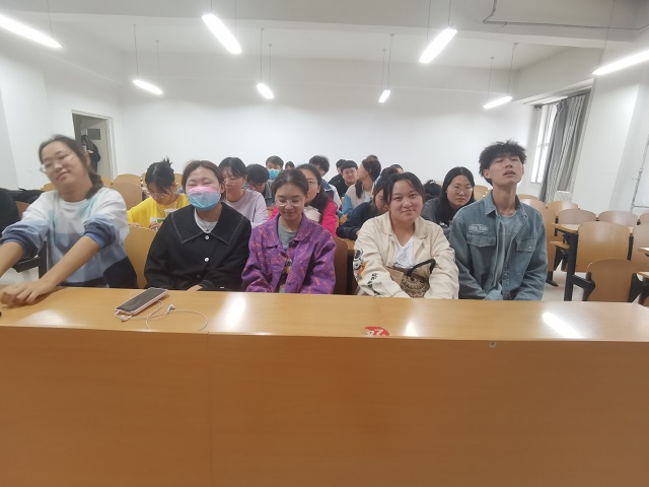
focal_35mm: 17
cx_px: 324
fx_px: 319
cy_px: 244
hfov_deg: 91.0
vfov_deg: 74.7
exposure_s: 1/33.3
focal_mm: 2.26
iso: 320
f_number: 2.2
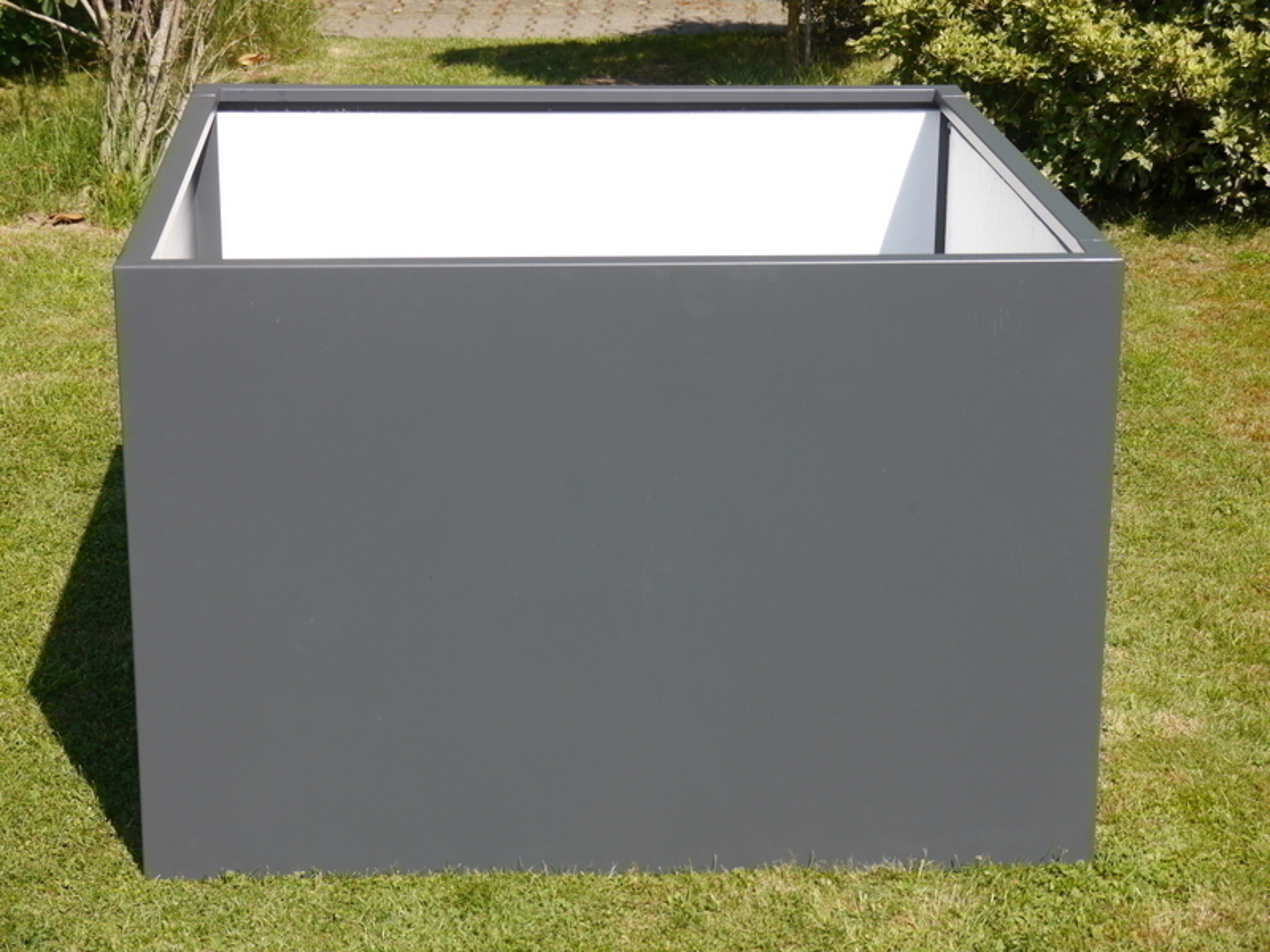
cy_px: 476
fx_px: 3082
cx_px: 635
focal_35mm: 84
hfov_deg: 23.3
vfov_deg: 17.6
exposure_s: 1/250
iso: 160
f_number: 8
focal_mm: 42
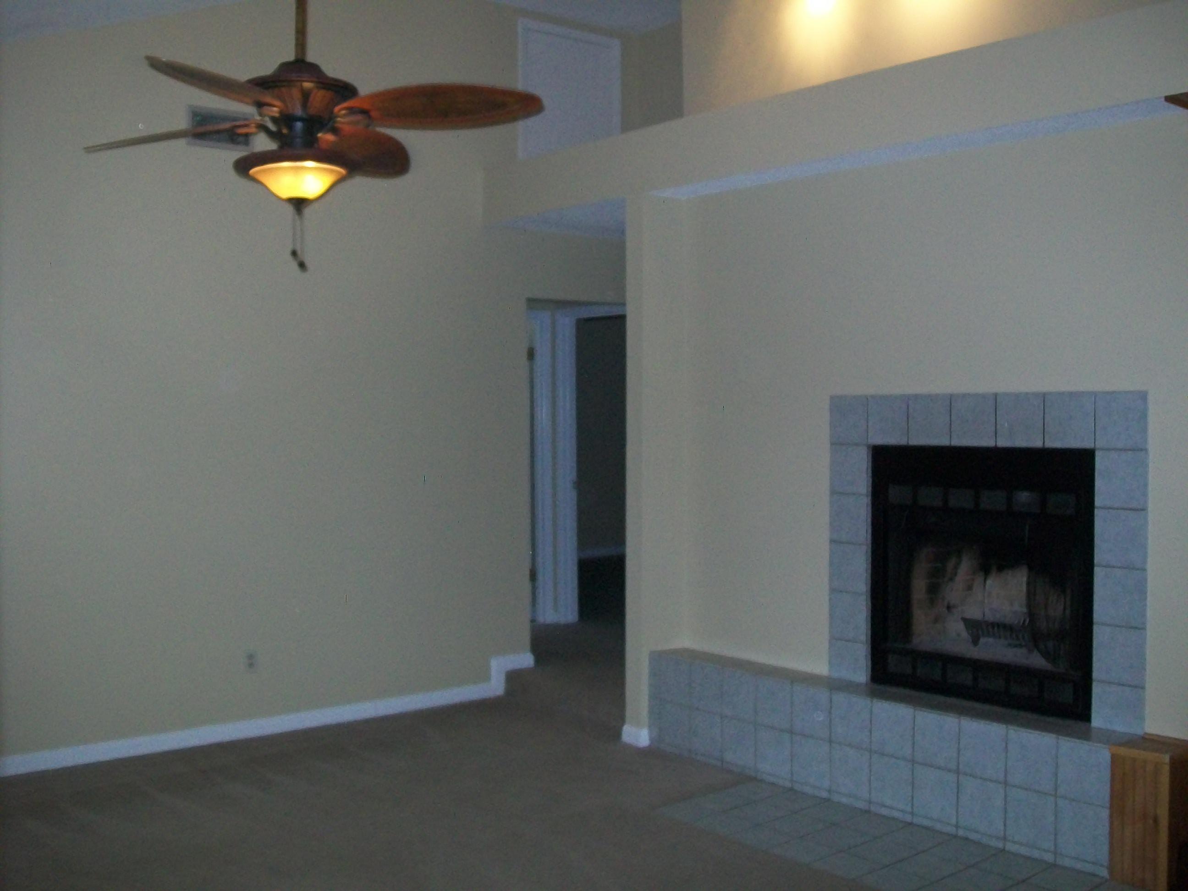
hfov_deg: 51.4
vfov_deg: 39.7
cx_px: 594
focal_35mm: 36
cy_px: 446
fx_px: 1235
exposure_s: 1/60
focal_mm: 6
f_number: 2.7
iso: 160
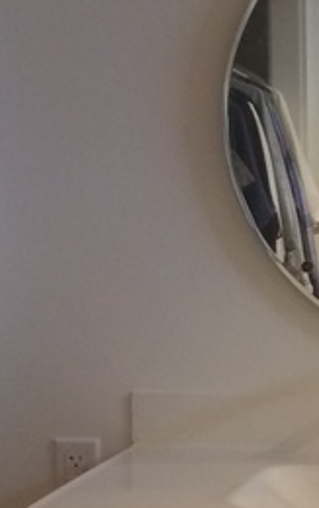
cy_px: 336
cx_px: 755
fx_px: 1679
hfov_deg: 9.7
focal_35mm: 121
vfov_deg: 17.2
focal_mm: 4.15
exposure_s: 1/30
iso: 100
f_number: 2.2
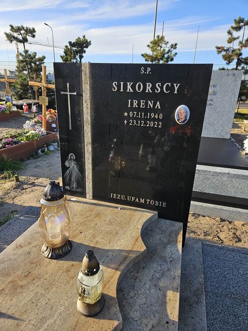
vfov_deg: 73.9
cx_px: 124
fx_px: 220
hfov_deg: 58.9
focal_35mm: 23
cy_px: 166
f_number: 1.8
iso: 40
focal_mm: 5.4
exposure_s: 1/1126
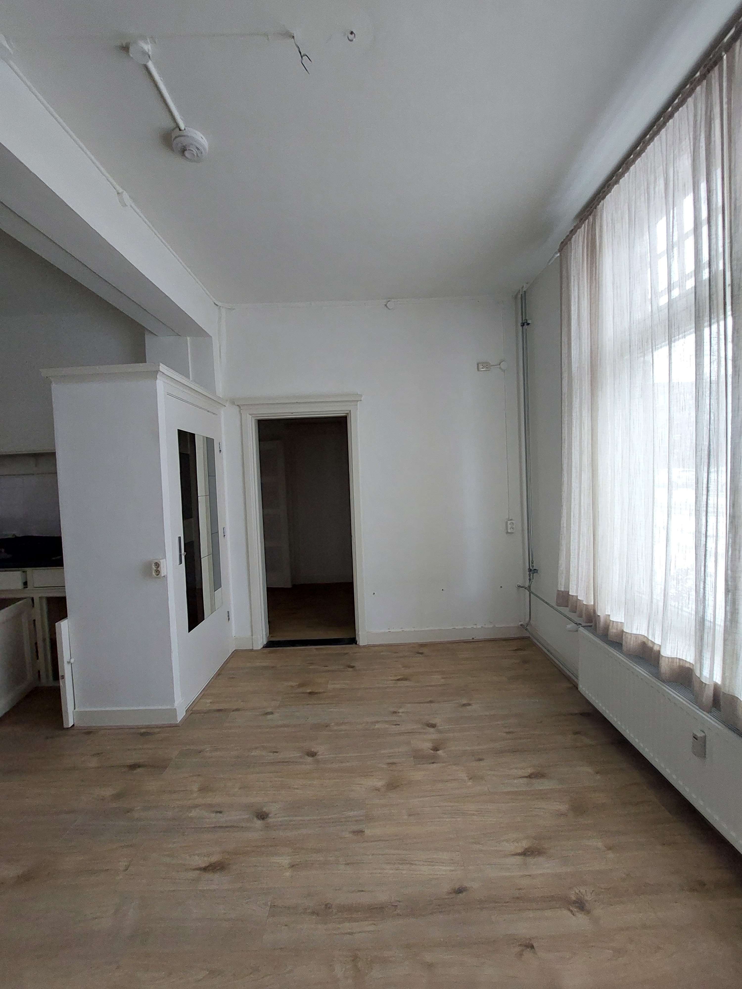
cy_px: 494
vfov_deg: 106.2
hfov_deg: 89.9
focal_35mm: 13
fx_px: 372
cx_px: 371
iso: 250
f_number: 2.2
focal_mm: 1.74
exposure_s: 1/50
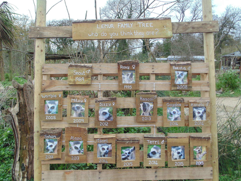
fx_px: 188
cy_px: 90
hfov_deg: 65.3
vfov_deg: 51.4
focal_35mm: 27
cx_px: 120
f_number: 3.2
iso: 80
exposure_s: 1/125
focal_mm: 4.8
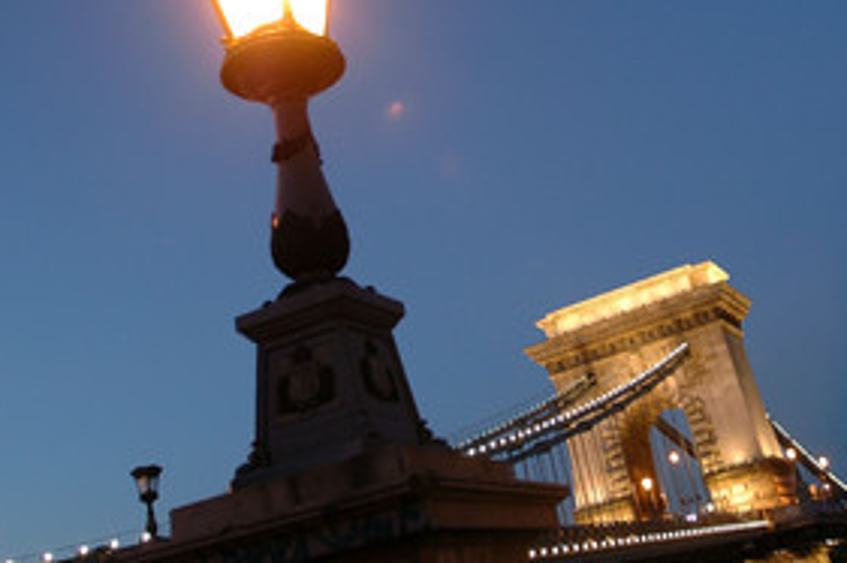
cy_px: 217
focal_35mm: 45
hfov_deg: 43.5
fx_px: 1058
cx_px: 496
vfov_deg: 29.7
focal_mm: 20
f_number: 2.8
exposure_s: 1/20
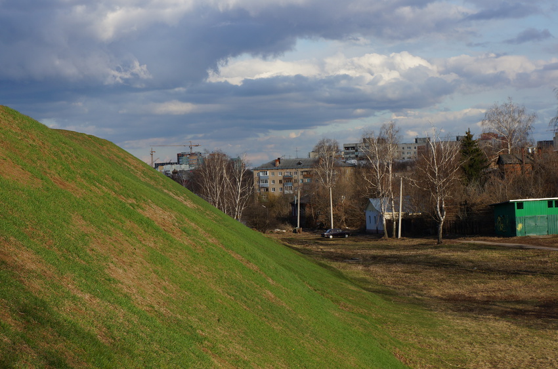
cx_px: 279
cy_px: 184
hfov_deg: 24.7
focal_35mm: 82
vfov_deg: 16.5
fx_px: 1276
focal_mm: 55
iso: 100
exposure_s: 1/250
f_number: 8
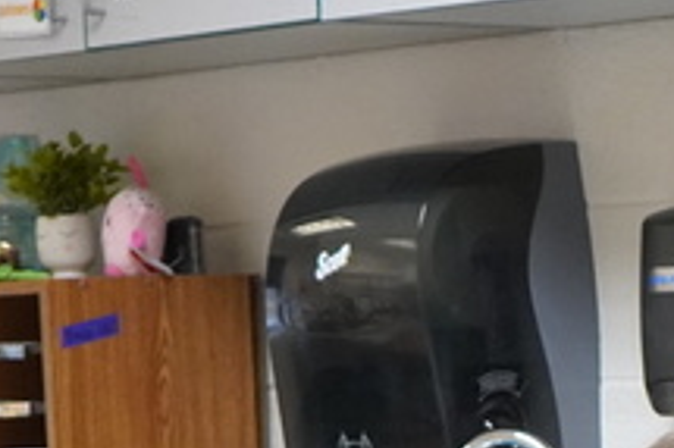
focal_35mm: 200
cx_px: 868
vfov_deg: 6.7
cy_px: 741
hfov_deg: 10.1
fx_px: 3741
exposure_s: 1/160
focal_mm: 28
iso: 2000
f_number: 4
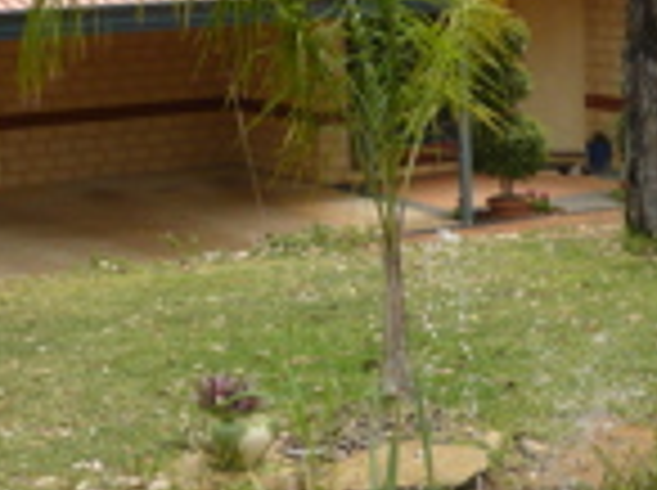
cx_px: 504
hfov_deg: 20.3
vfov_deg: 15.4
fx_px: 1819
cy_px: 270
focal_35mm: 96
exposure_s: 1/320
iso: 100
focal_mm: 5.8
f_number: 2.8
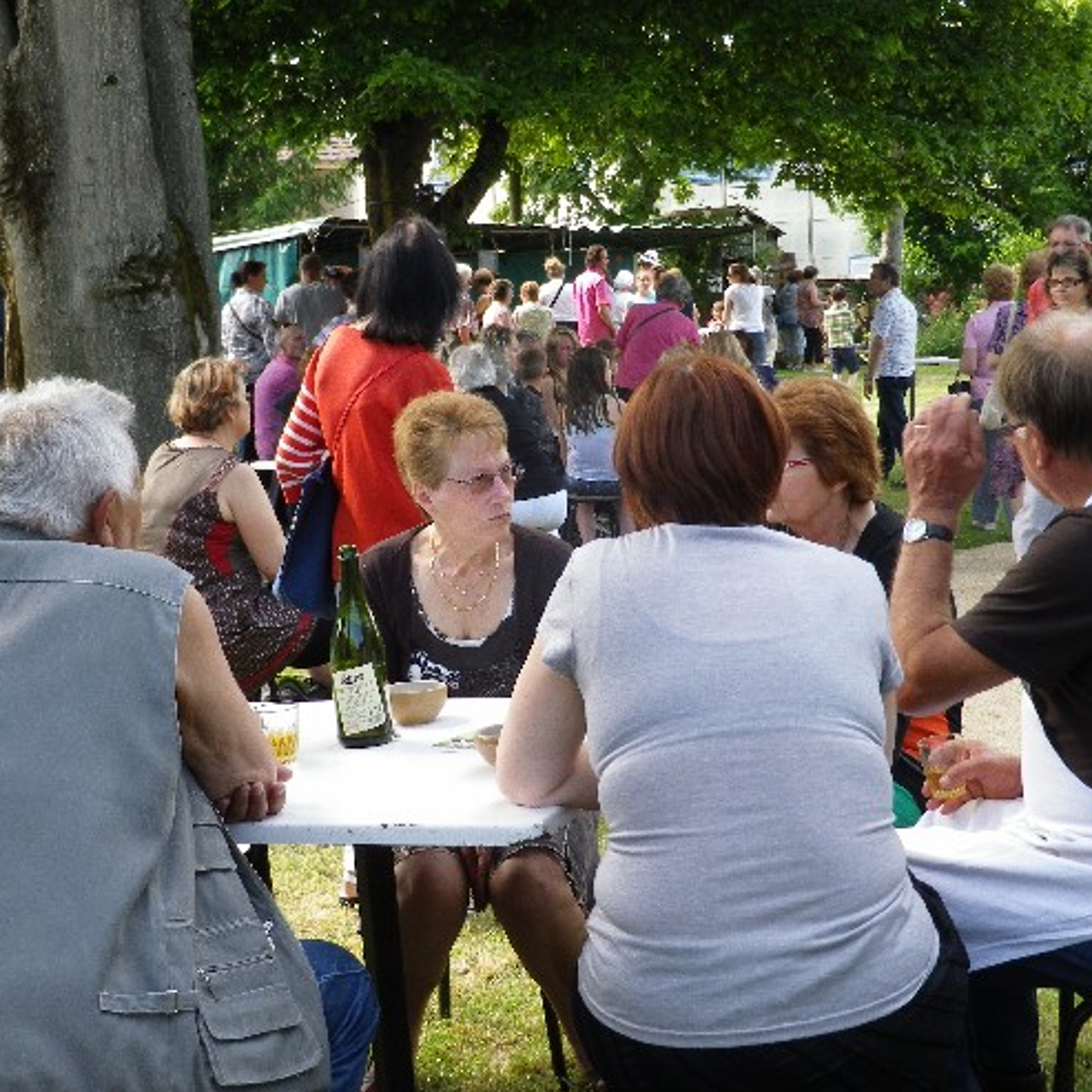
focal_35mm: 55
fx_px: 1963
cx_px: 538
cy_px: 547
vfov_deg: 31.1
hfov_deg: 31.1
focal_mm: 8.2
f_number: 4.2
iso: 80
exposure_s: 1/80
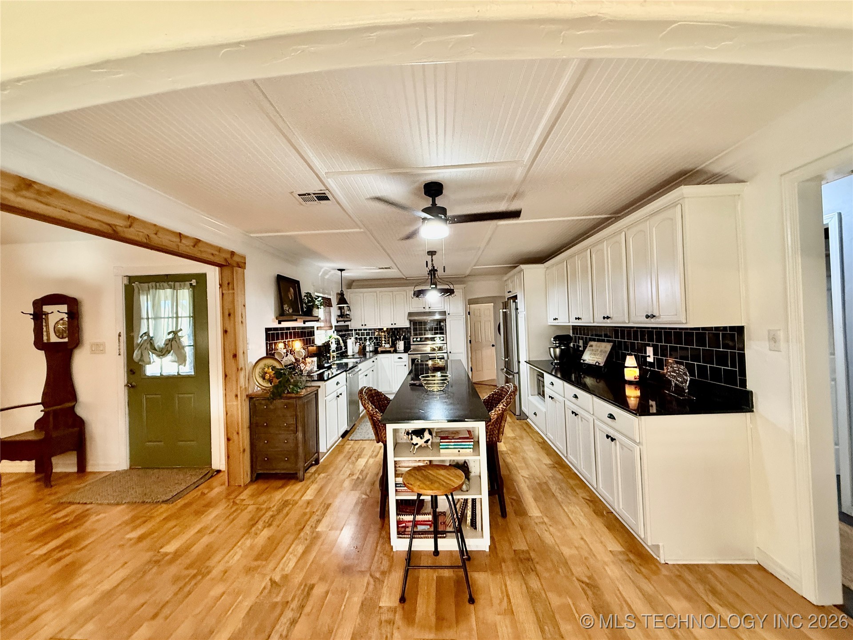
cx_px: 426
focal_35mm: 14
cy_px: 320
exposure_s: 1/60
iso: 500
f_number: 2.2
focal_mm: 2.22
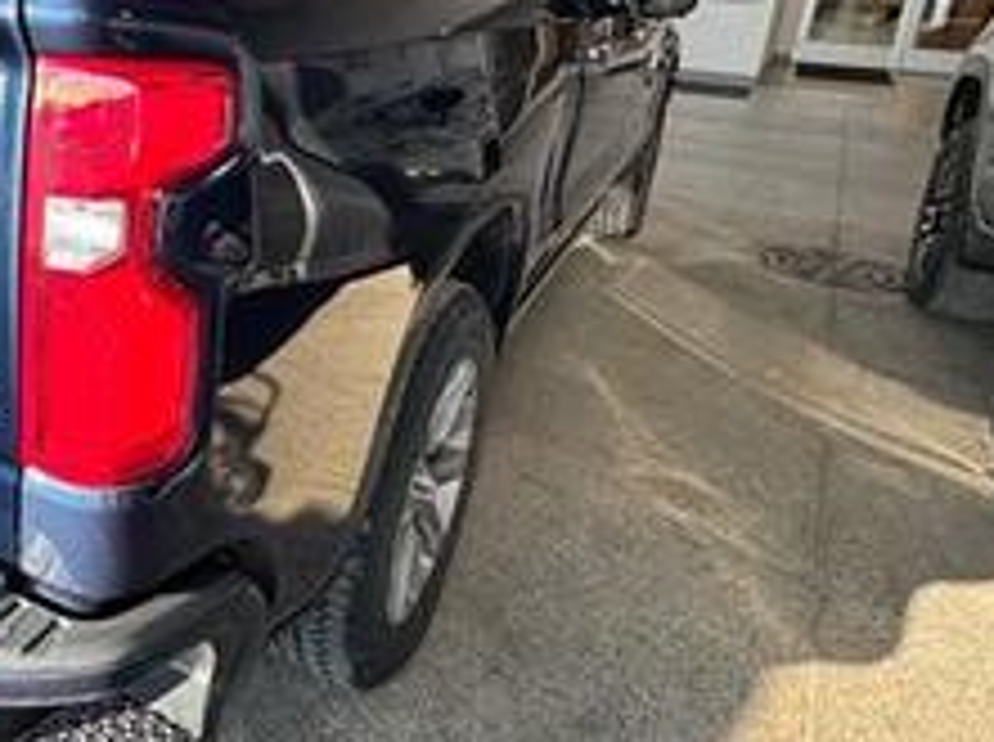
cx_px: 63
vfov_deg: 42.9
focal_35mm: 32
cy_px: 202
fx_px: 917
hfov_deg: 49.3
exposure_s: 1/99
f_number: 2.2
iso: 125
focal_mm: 2.22
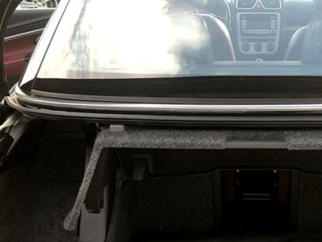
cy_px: 196
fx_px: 530
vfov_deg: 25.2
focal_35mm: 57
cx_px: 247
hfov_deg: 33.0
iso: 25
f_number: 1.8
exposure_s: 1/40
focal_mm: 4
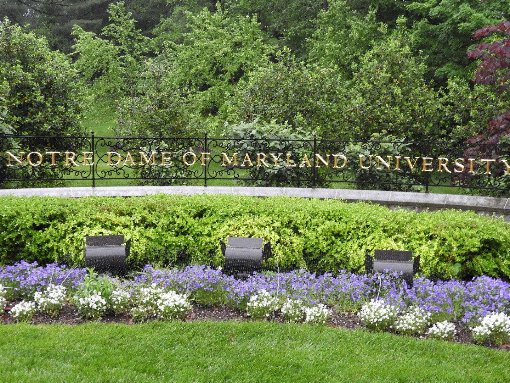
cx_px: 255
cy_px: 192
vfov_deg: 36.0
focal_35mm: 40
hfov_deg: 46.8
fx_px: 589
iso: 400
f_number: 3.8
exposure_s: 1/25
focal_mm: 7.2
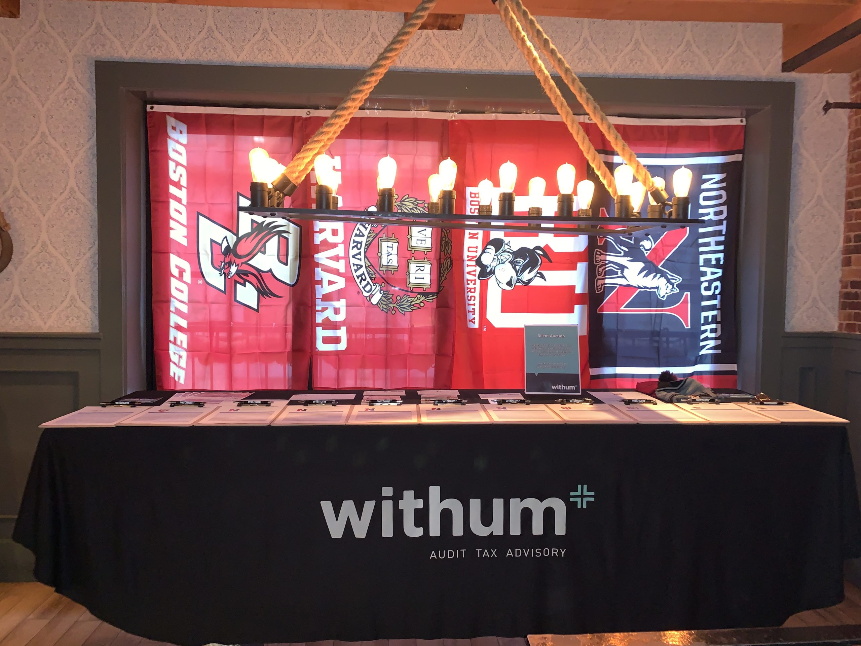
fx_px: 647
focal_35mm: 26
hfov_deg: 67.3
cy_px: 323
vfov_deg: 53.1
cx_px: 430
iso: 160
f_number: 1.8
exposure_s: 1/11
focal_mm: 4.25
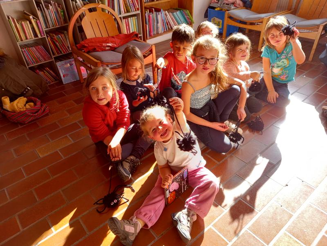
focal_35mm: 25
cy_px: 123
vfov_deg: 54.9
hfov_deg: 69.4
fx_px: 236
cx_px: 164
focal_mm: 4.6
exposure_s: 1/59
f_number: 2
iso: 50
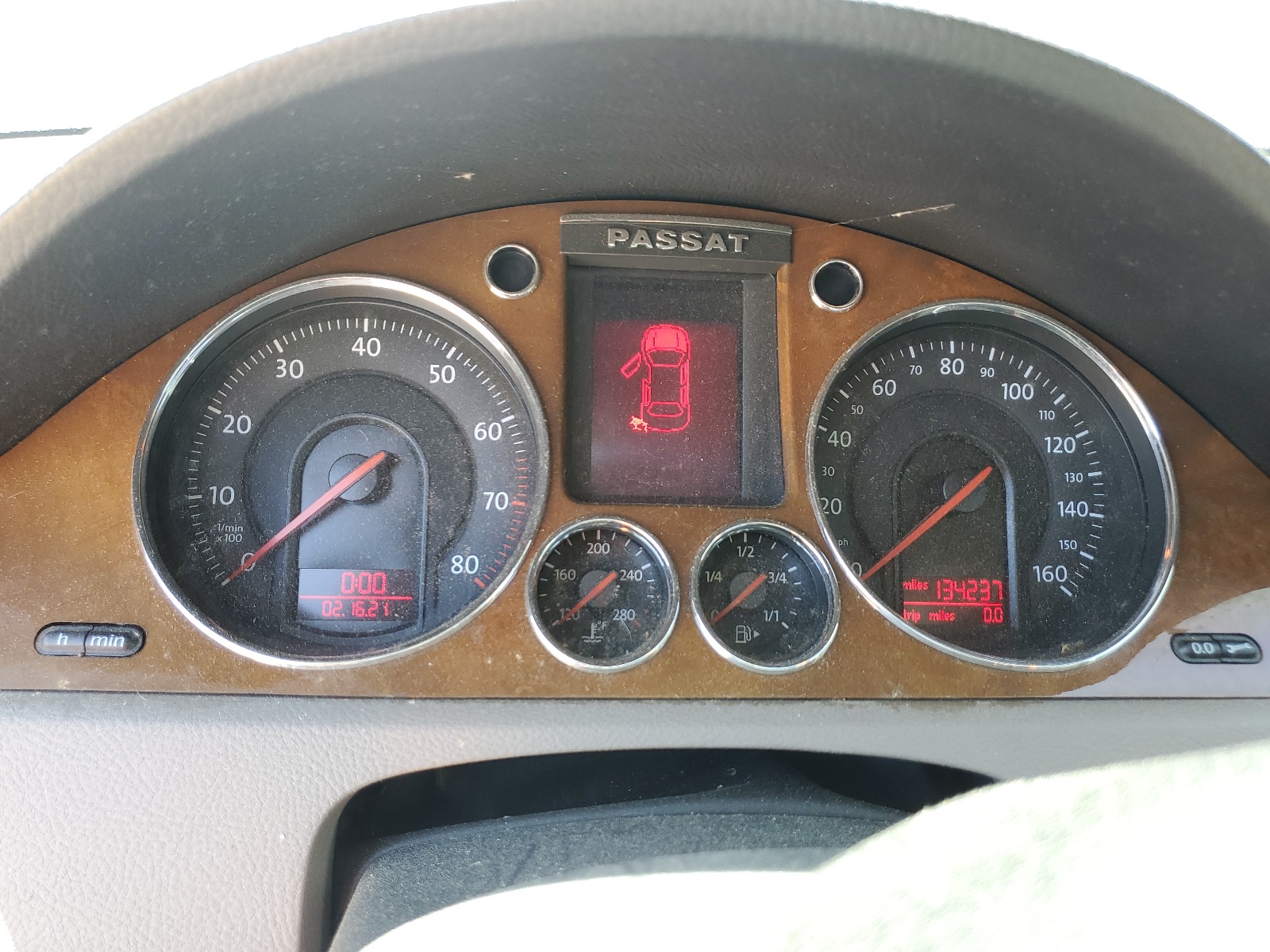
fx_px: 954
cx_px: 635
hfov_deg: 67.3
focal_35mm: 26
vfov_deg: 53.1
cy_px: 476
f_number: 1.5
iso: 52
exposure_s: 1/60.2
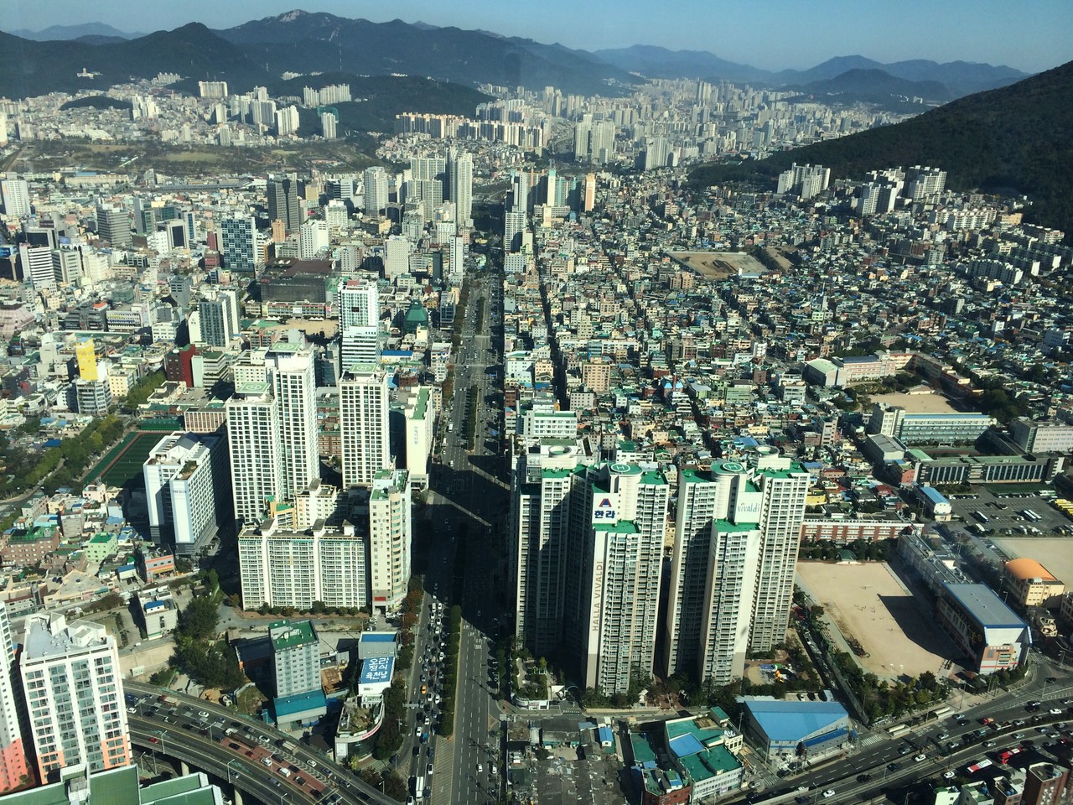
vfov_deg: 46.8
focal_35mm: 30
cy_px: 402
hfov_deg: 60.0
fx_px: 930
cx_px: 536
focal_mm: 4.12
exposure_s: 1/1325
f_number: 2.2
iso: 32
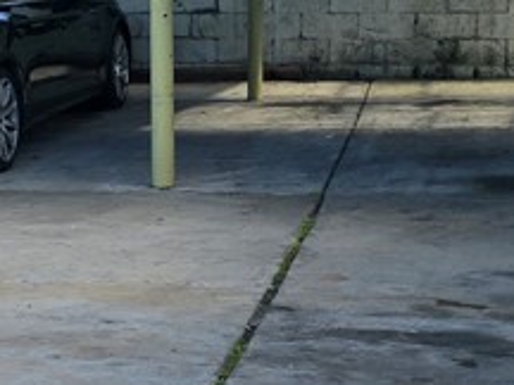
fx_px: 1619
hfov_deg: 16.0
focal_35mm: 109
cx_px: -328
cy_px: 112
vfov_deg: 13.5
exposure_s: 1/335
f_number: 1.7
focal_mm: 6.3
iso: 12
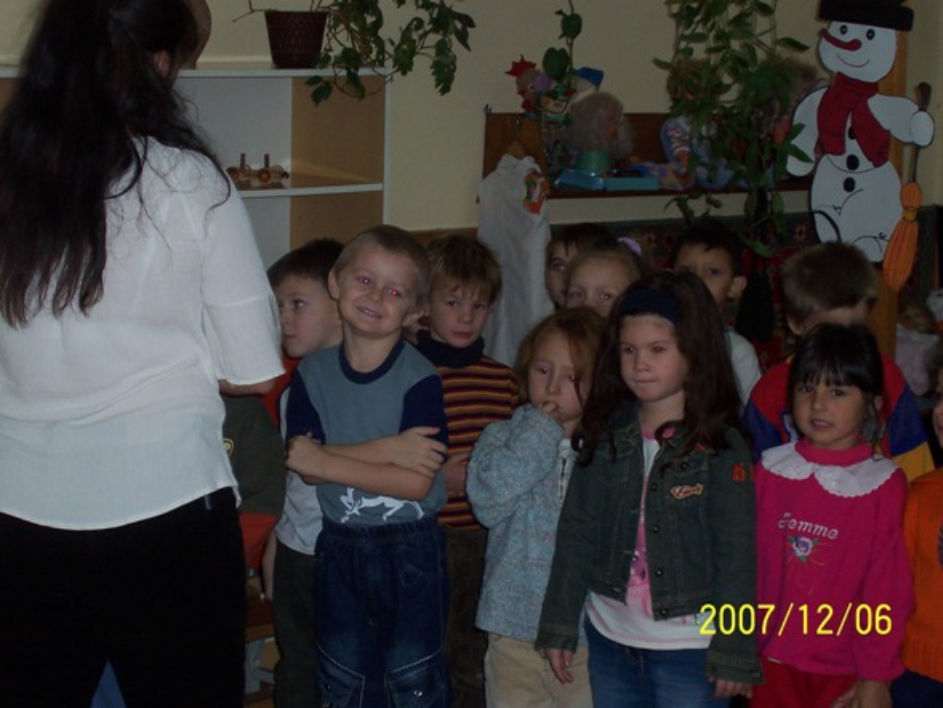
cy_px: 354
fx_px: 2425
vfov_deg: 16.6
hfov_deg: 22.0
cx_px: 472
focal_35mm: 89
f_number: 4.1
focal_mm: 13.5
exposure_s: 1/90
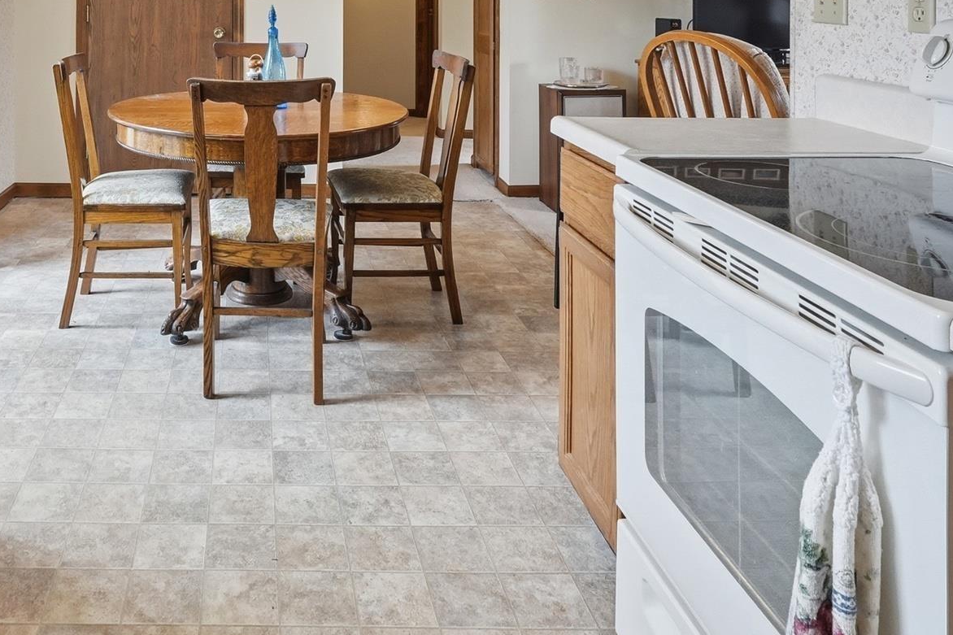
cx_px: 254
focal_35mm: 32
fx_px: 847
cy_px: -8
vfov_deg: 36.7
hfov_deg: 56.2
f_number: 9
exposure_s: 1/100
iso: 640
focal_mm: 10
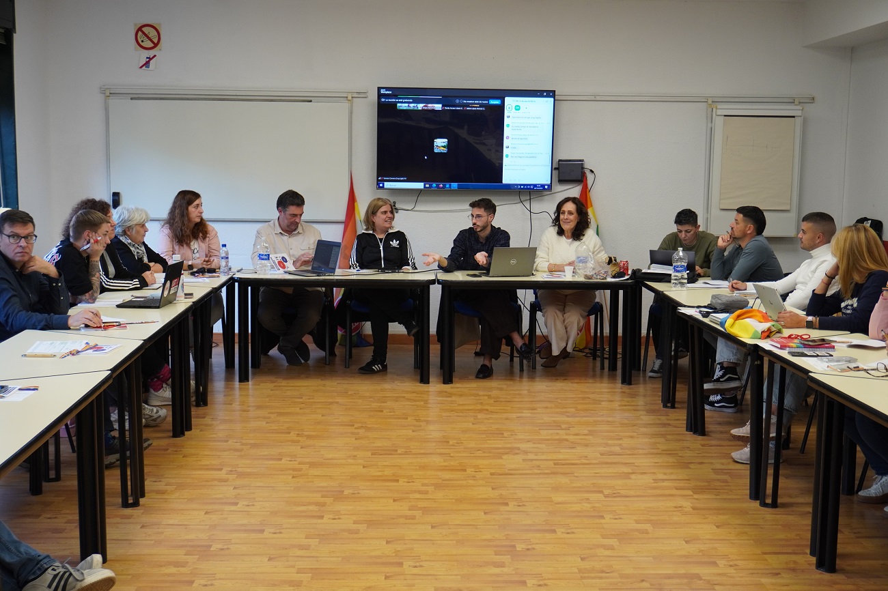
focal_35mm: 45
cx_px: 444
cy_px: 296
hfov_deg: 43.6
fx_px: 1110
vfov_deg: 29.8
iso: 640
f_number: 5.6
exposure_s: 1/100
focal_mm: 30
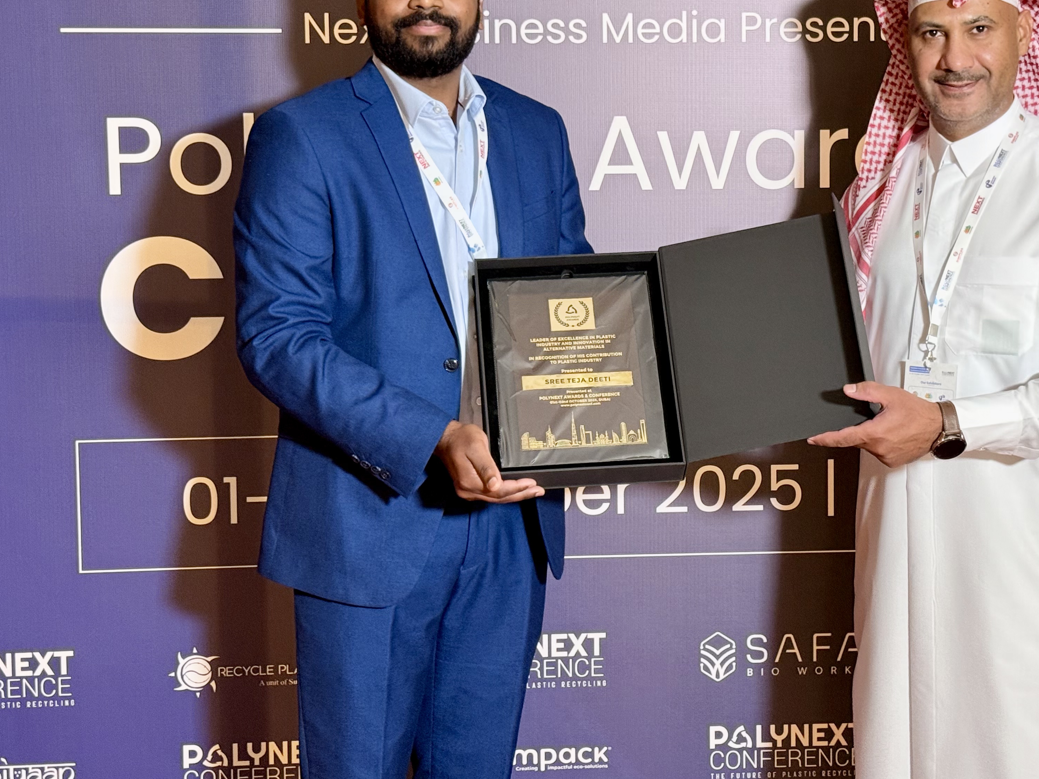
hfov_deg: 29.7
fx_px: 1951
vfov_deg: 22.5
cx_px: 655
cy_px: 299
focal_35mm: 65
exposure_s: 1/50
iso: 160
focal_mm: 6.8
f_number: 1.8
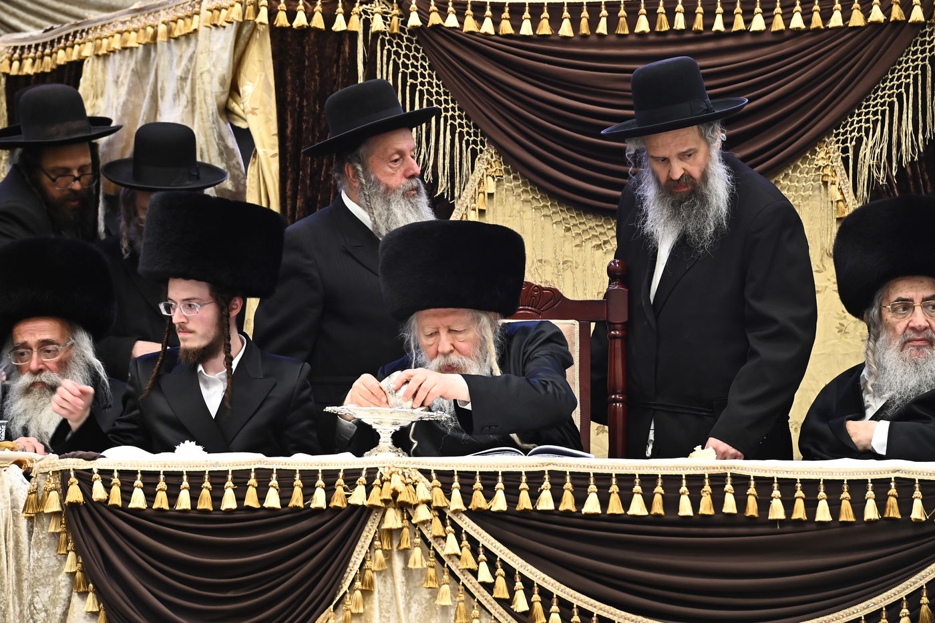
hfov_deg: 10.3
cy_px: 312
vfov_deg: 6.9
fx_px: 5192
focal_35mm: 200
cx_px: 468
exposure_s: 1/125
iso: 2000
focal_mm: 200
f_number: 8
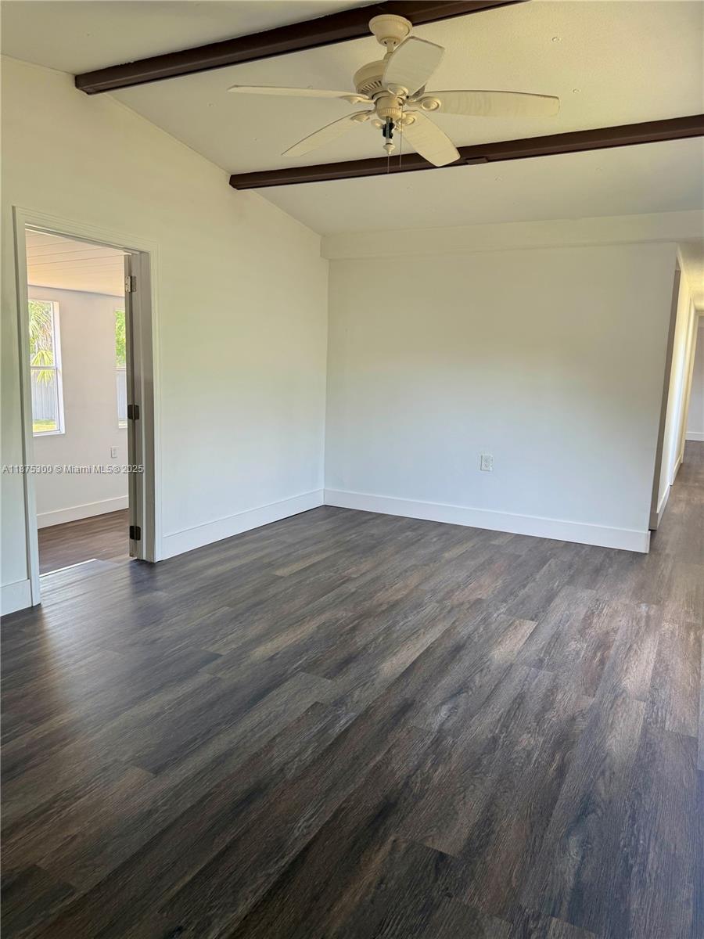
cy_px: 470
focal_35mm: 24
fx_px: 651
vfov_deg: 71.6
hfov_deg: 56.8
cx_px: 352
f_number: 1.78
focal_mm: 6.76
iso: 100
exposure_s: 1/121
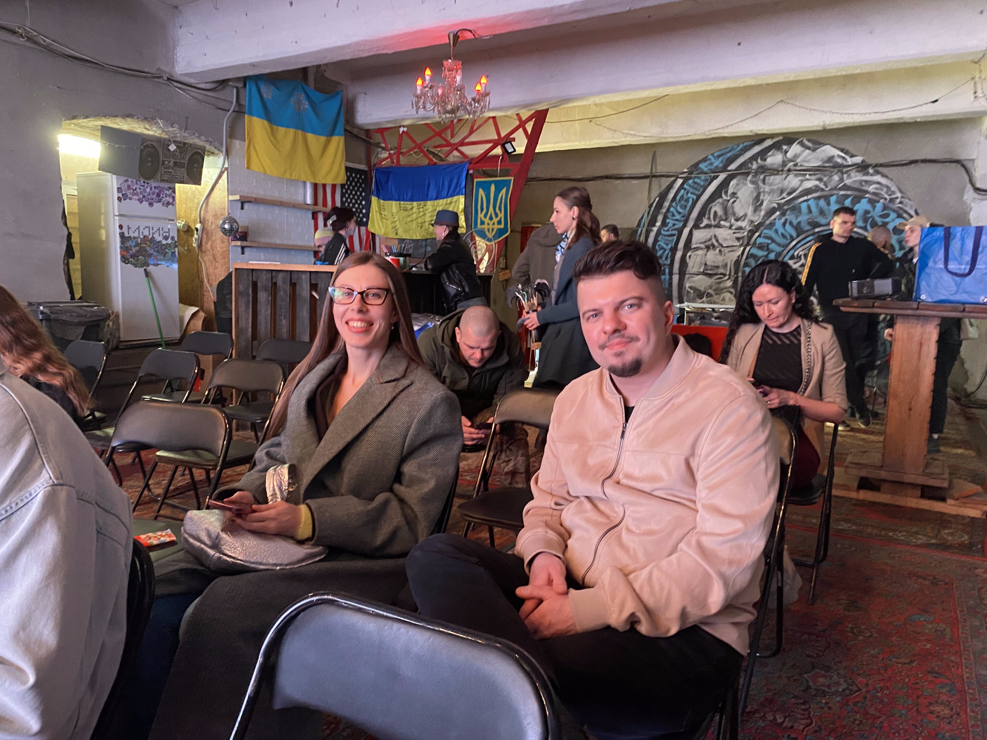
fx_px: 741
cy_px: 370
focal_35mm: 26
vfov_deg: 53.1
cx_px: 494
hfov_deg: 67.3
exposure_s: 1/37
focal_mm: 4.25
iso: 400
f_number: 1.8
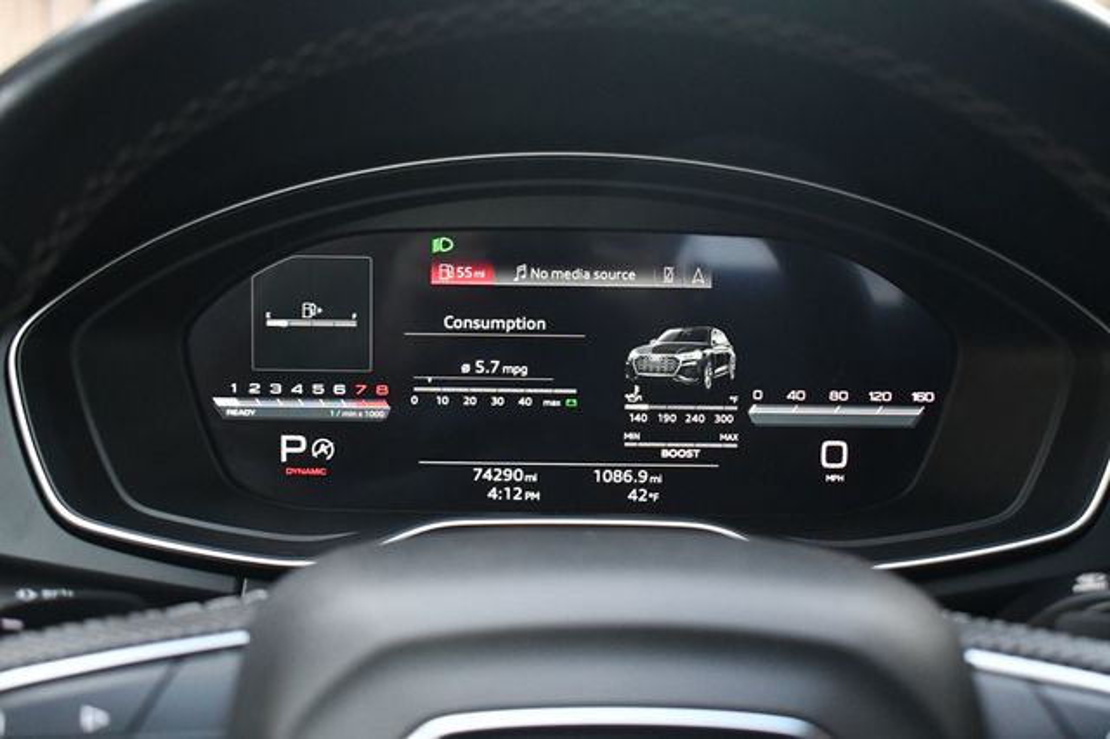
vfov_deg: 31.9
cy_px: 370
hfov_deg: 46.4
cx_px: 555
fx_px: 1294
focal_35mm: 42
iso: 4000
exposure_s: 1/60
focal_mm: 28
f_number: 4.2
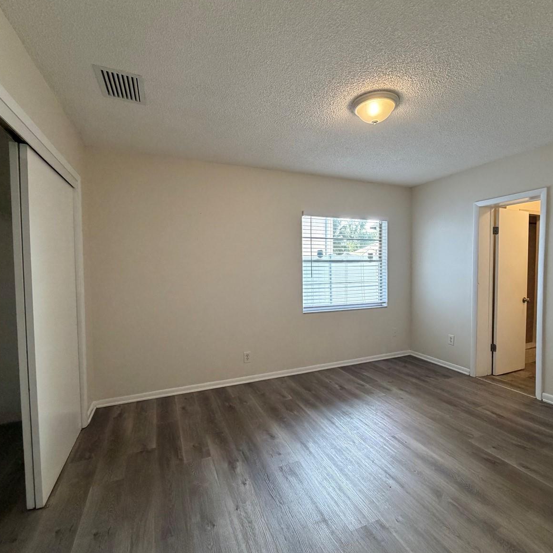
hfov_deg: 83.9
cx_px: 290
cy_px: 279
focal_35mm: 17
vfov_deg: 84.0
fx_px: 307
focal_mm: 2.22
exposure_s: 1/60
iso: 250
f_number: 2.2
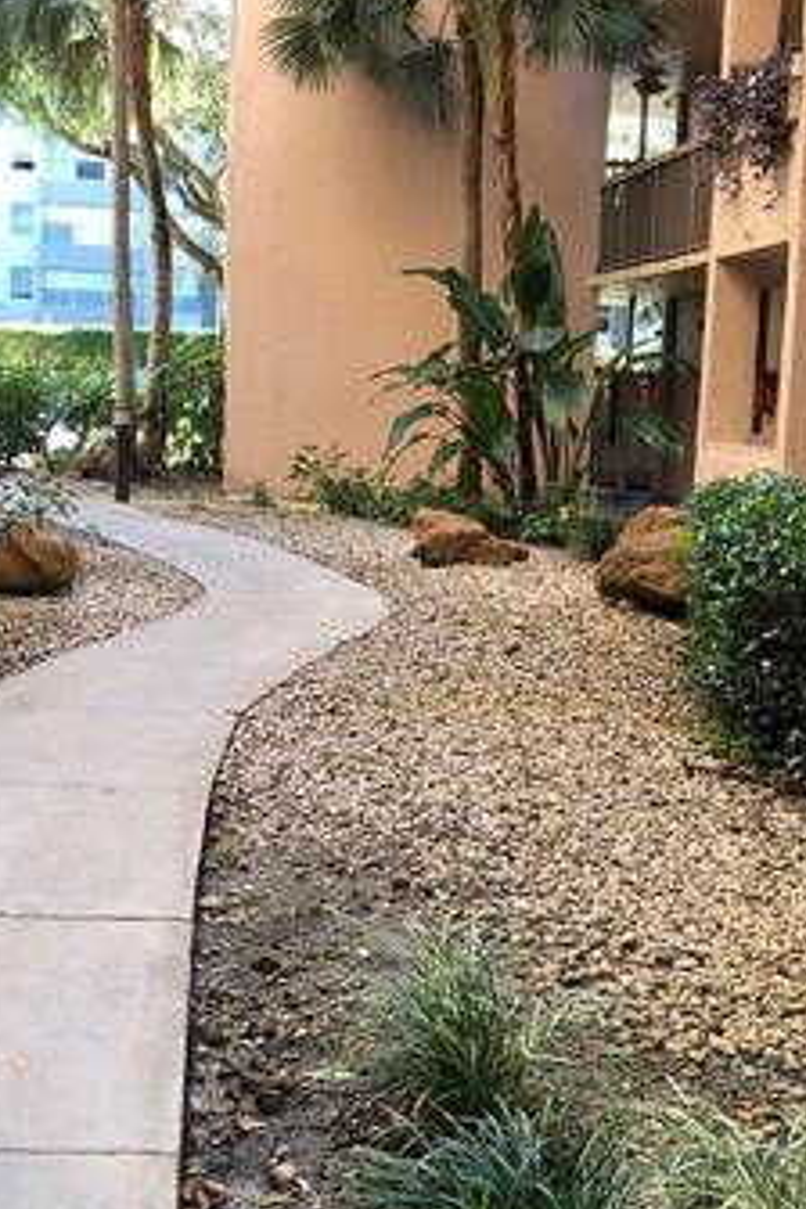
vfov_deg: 38.2
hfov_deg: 26.0
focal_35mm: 52
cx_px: 435
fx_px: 1746
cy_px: 604
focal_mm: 3.99
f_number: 1.8
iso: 40
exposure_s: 1/120
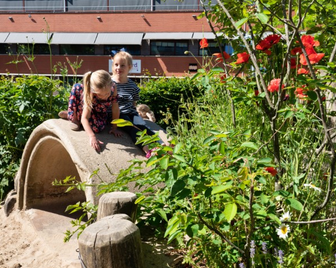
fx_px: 378
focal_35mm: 38
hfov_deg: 47.9
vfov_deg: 39.1
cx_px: 185
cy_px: 136
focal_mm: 33
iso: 640
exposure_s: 1/500
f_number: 11
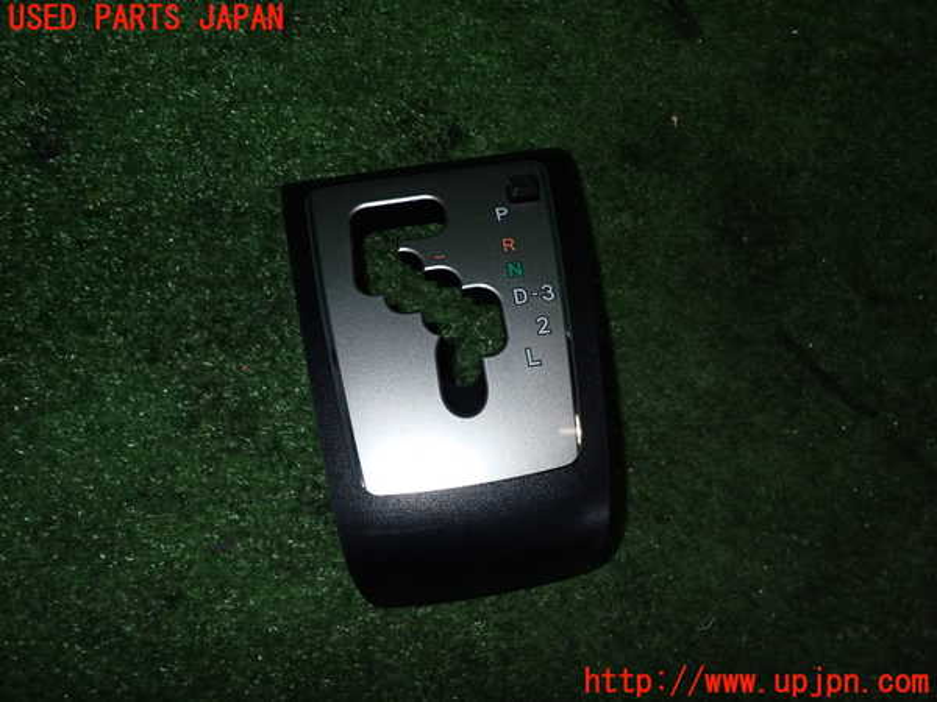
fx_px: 677
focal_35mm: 25
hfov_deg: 69.4
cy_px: 351
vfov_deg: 54.9
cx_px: 468
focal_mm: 4.5
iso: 400
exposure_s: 1/100
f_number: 8
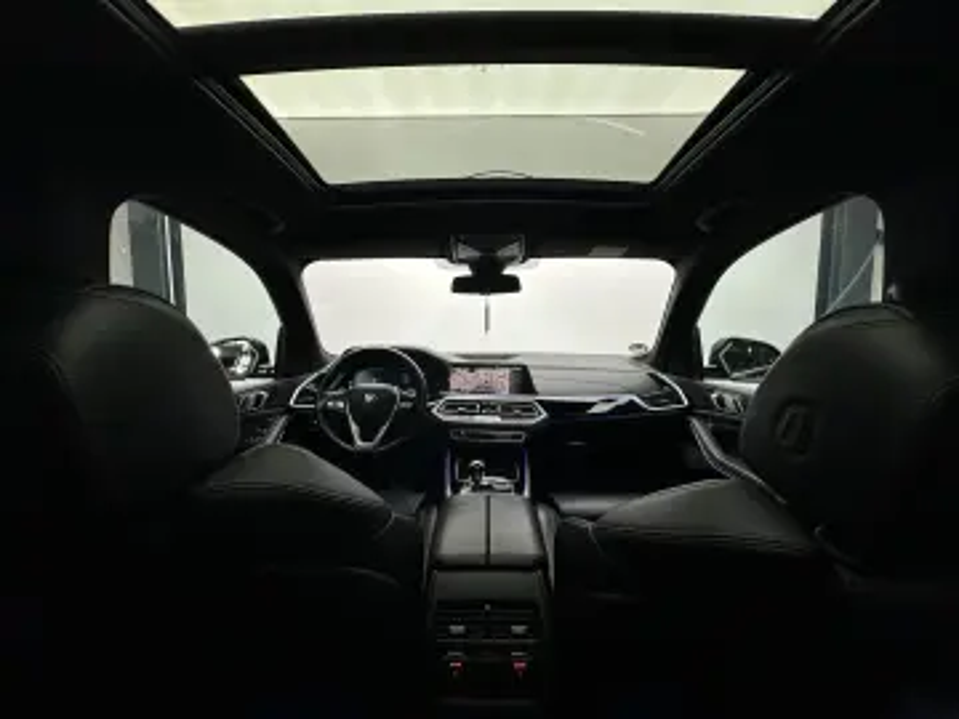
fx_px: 388
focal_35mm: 14
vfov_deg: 85.7
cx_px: 480
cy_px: 360
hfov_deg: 102.1
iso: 125
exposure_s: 1/102
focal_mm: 2.22
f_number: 2.2
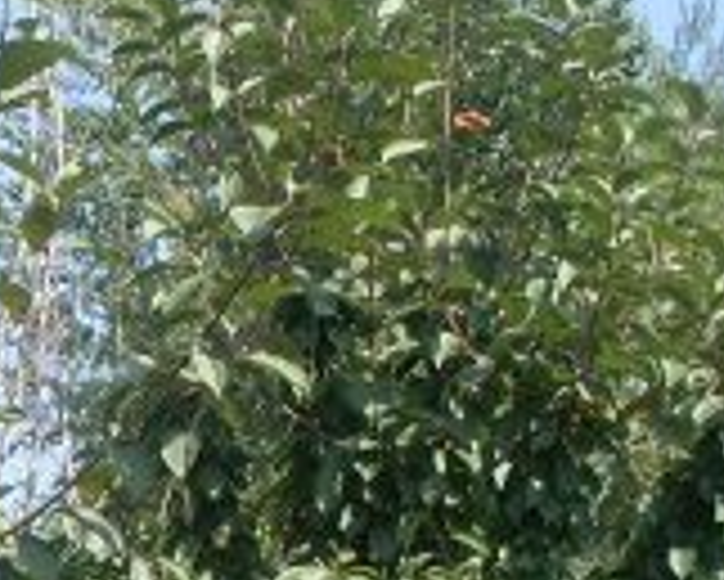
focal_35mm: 138
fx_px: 2959
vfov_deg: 10.9
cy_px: 818
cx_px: -229
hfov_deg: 13.4
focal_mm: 6.3
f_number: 8.4
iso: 80
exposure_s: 1/90
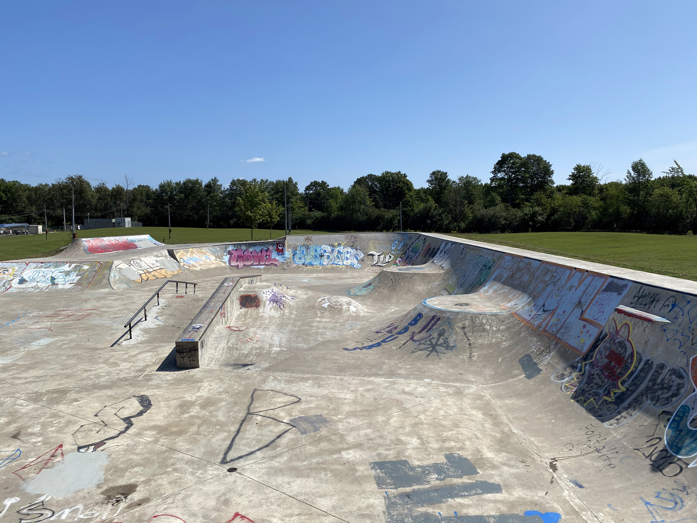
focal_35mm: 26
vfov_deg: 53.1
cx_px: 348
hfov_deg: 67.3
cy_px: 262
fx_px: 524
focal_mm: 4.25
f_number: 1.8
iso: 32
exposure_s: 1/4808
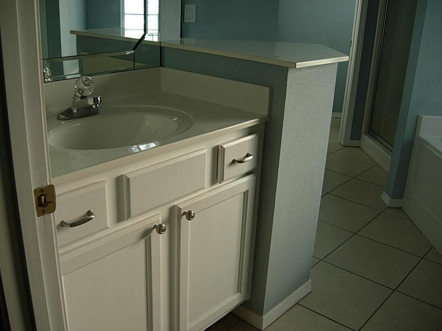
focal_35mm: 36
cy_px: 166
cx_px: 221
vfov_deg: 39.7
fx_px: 460
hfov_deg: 51.4
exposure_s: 1/47.9
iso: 50
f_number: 2.7
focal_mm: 7.5
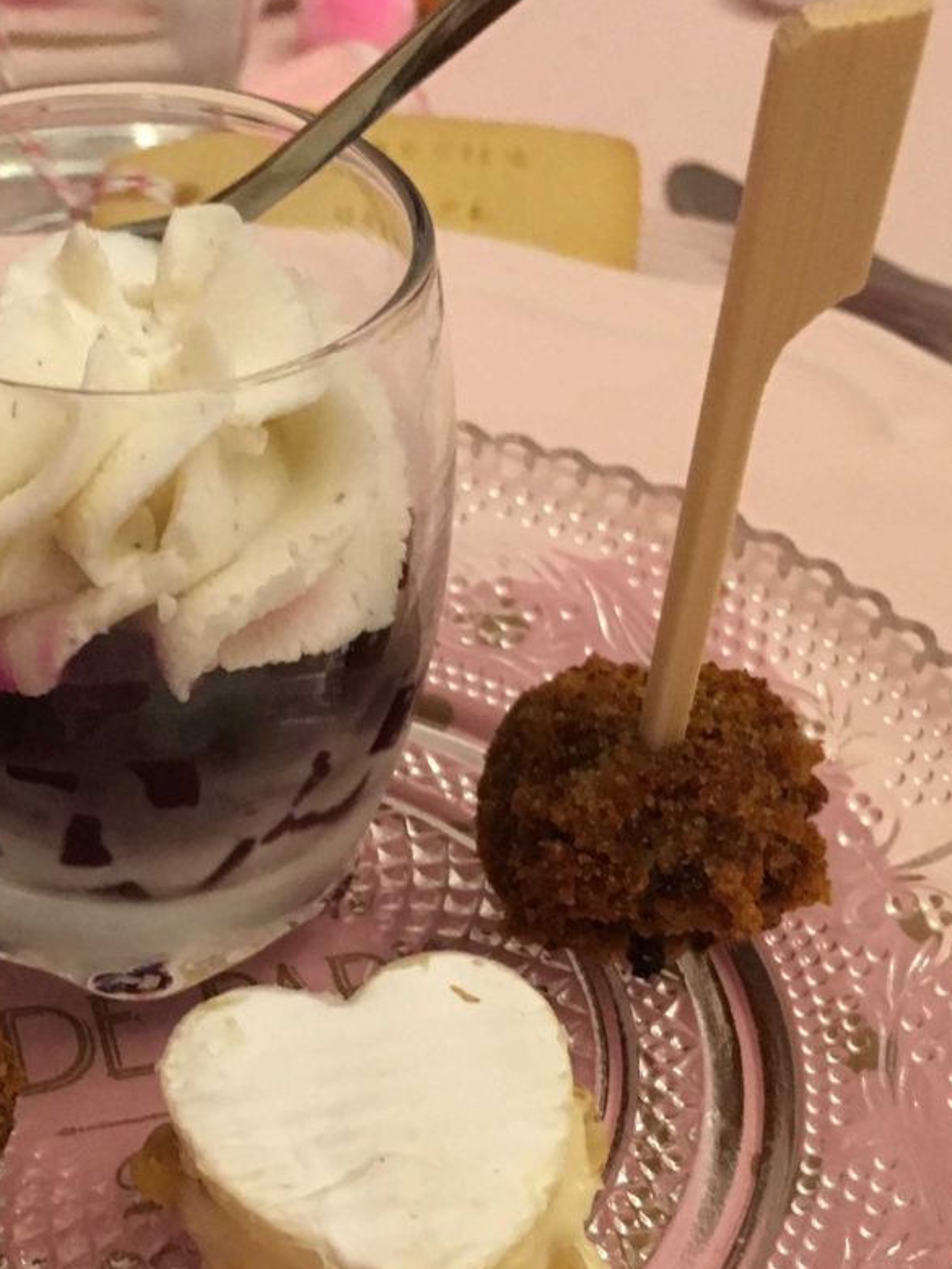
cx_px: 130
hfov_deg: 24.6
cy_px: 802
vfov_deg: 33.1
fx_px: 2127
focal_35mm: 58
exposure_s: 1/17
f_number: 2.2
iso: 200
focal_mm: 4.15
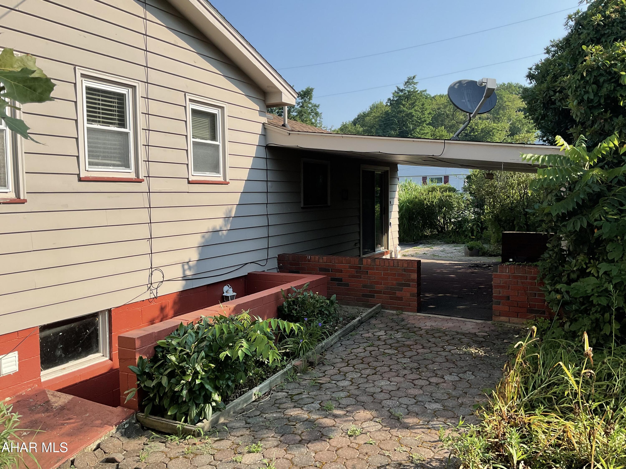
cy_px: 234
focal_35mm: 29
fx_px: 524
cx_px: 313
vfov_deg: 48.2
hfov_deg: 61.7
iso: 16
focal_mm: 3
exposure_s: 1/1451
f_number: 1.8
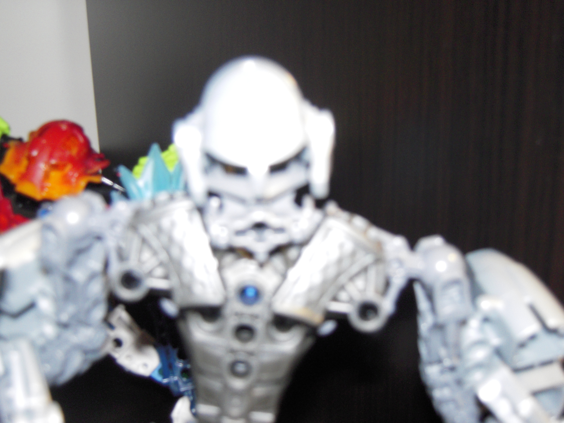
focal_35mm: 41
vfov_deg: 35.1
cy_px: 212
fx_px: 668
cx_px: 282
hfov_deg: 45.8
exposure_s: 1/30
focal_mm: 7.3
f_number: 3.2
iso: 400
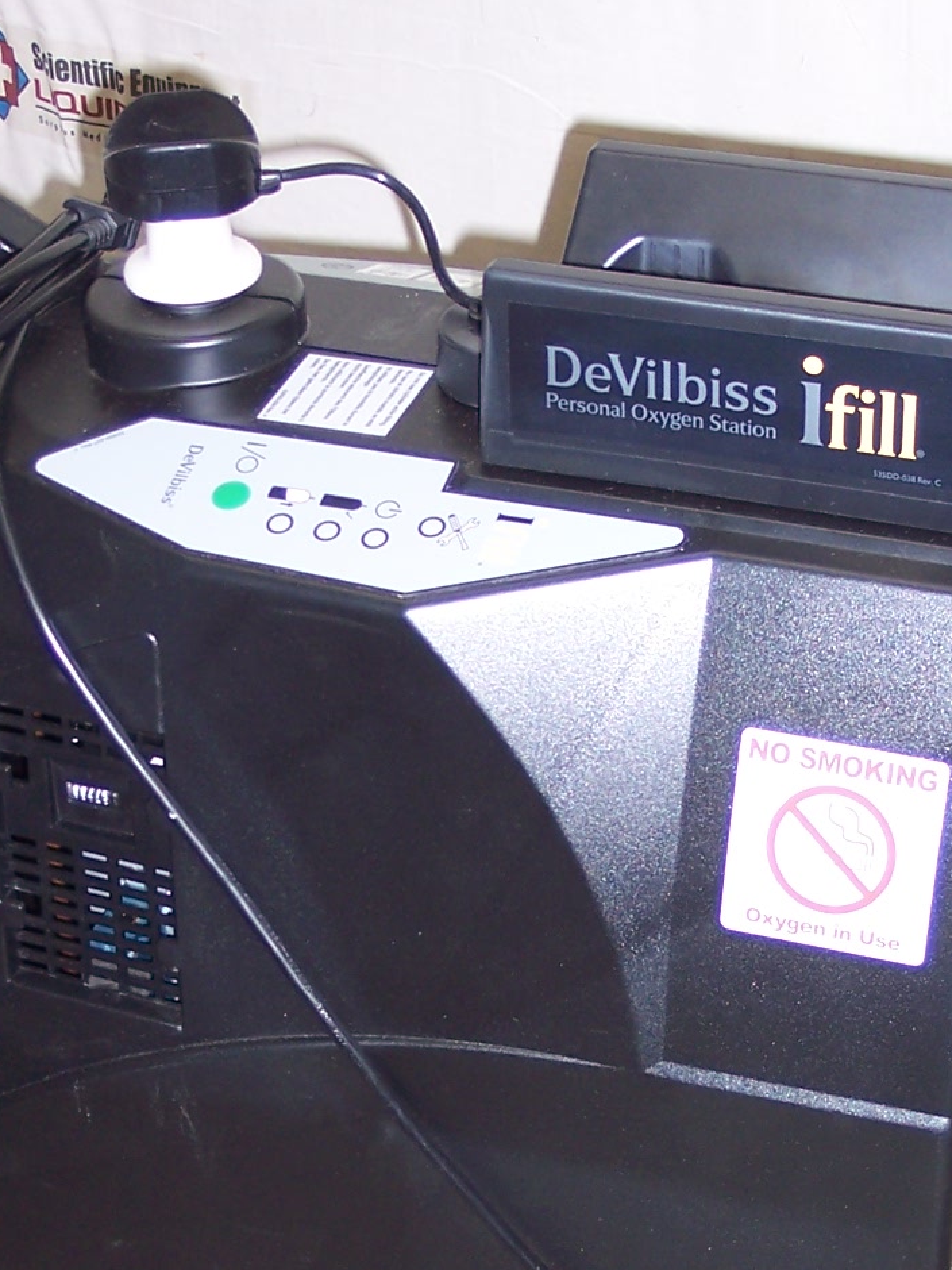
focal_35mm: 85
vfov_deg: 22.8
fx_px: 3117
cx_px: 478
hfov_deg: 17.4
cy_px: 936
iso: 100
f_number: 2.8
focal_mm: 8
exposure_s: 1/60
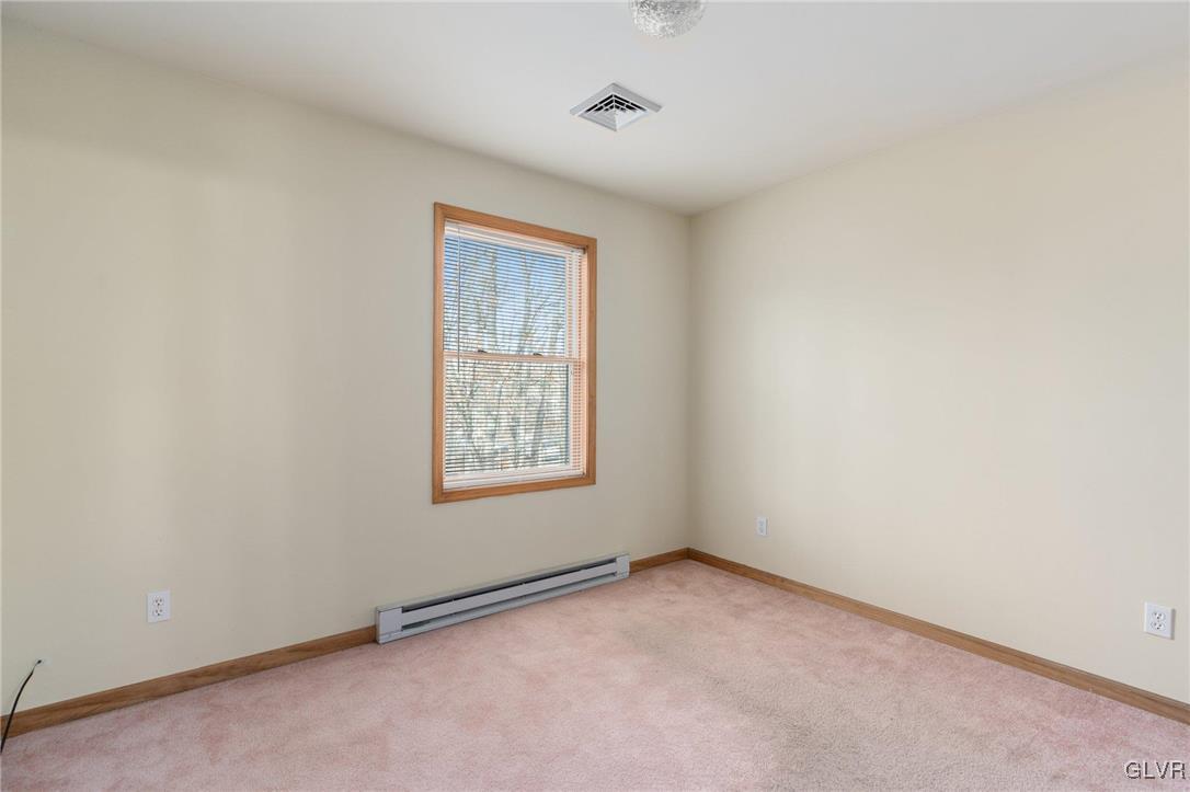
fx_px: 529
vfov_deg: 73.7
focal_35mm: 16
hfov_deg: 96.8
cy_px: 396
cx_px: 595
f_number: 7.1
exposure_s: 1/13
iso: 320
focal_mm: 16
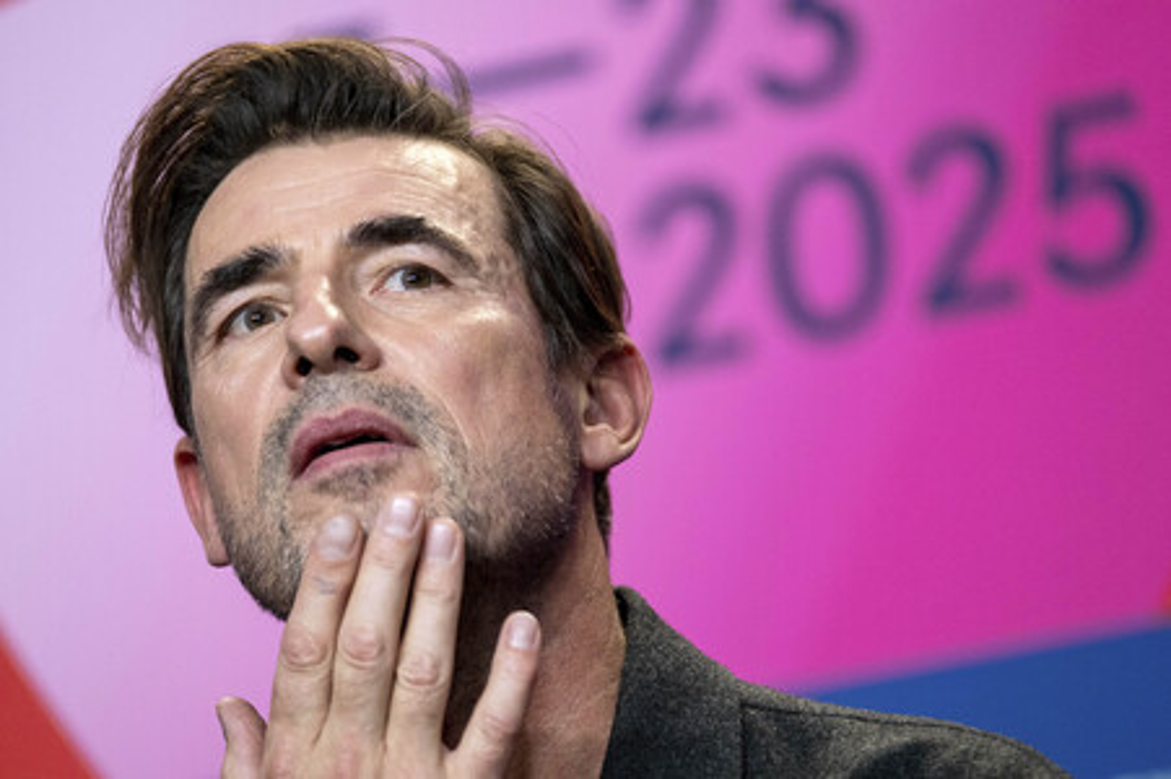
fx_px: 6046
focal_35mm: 186
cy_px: 390
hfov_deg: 11.1
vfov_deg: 7.4
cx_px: 586
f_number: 2.8
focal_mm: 124.3
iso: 2000
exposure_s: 1/320
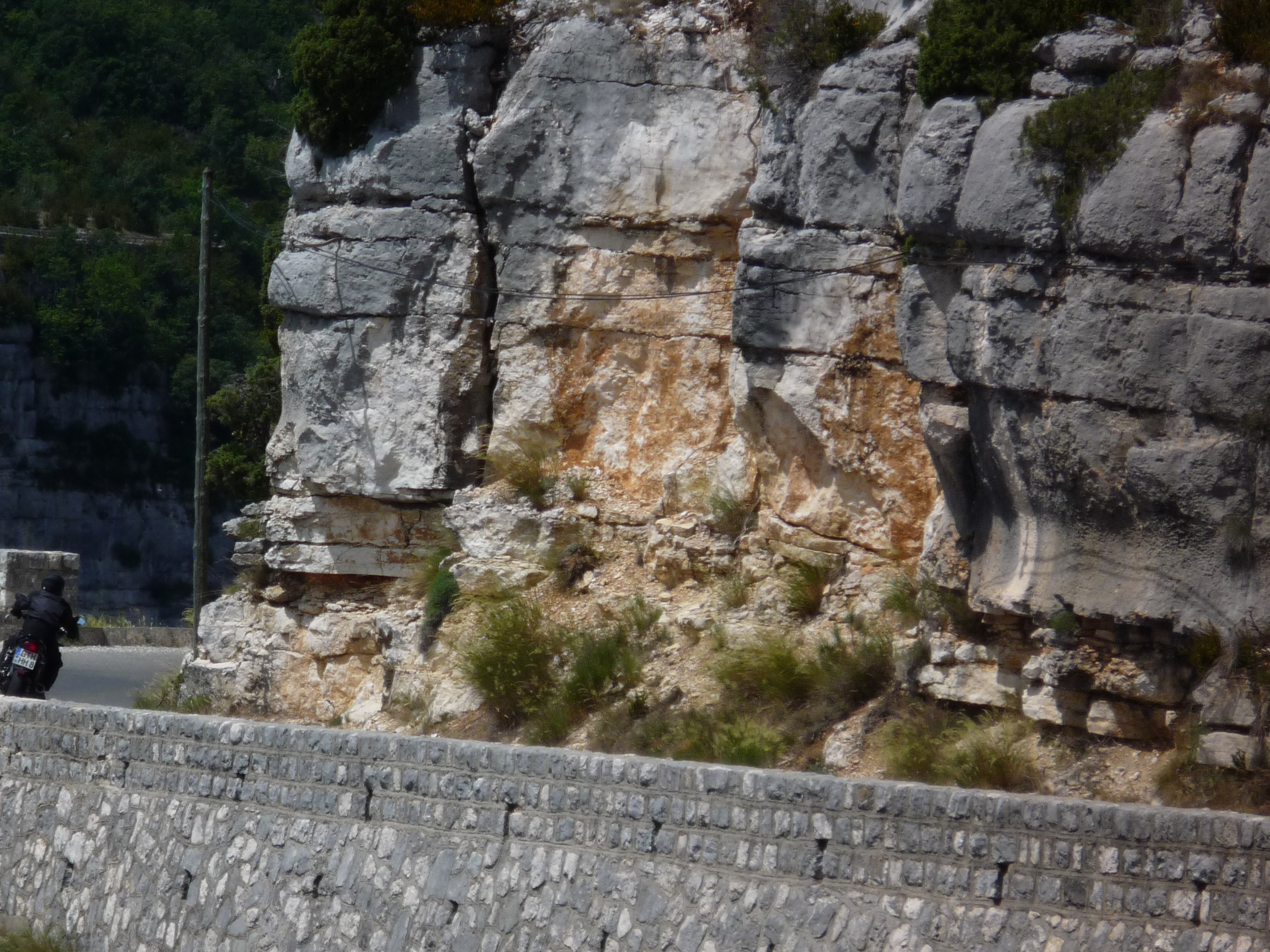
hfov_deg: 9.0
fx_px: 8071
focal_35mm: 220
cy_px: 551
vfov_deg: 6.8
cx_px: 411
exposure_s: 1/640
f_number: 5.9
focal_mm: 26
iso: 100
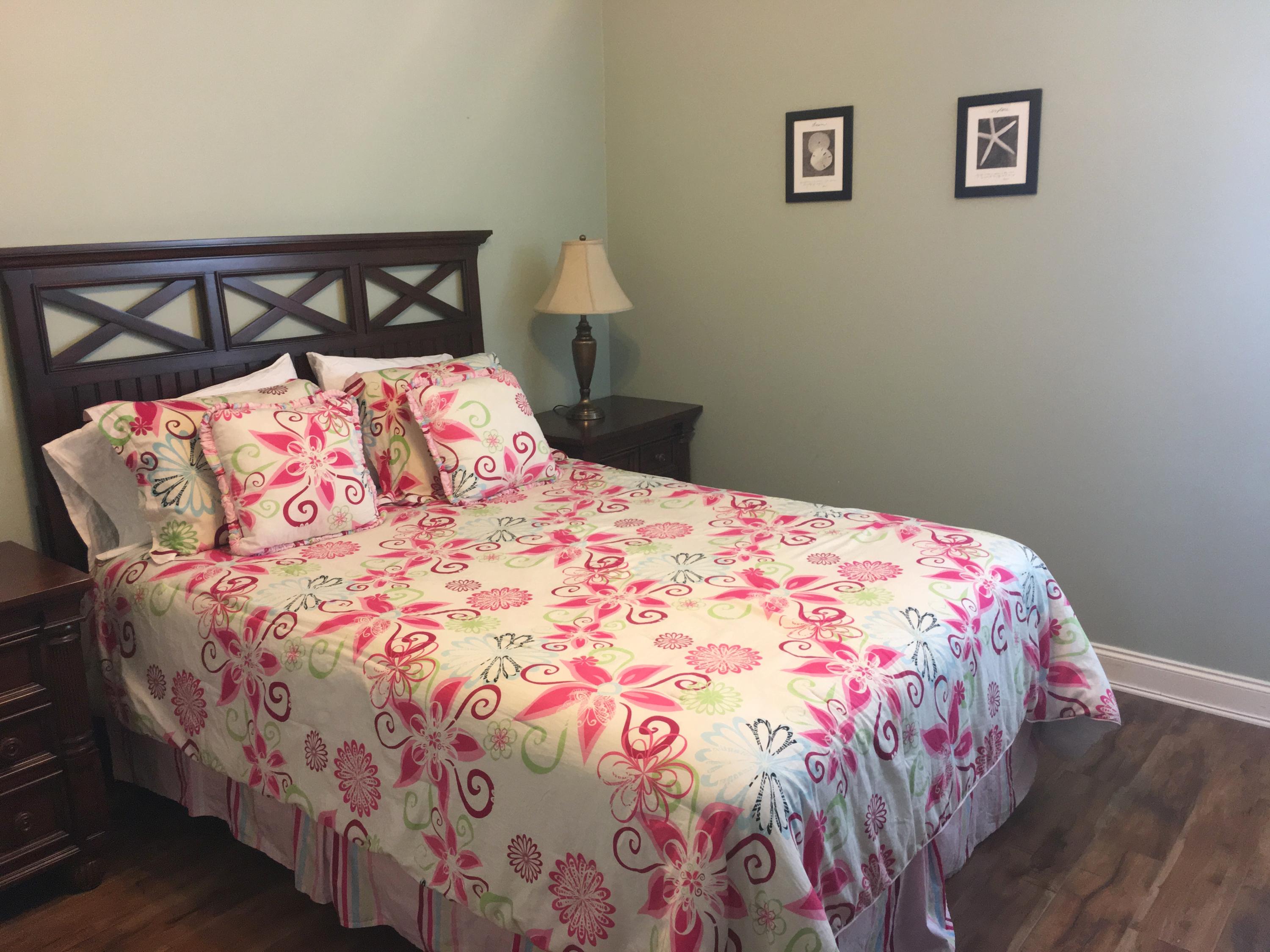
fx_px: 1064
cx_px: 635
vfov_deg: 48.2
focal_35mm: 29
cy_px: 476
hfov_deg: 61.7
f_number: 2.2
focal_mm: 4.15
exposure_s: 1/30
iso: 100
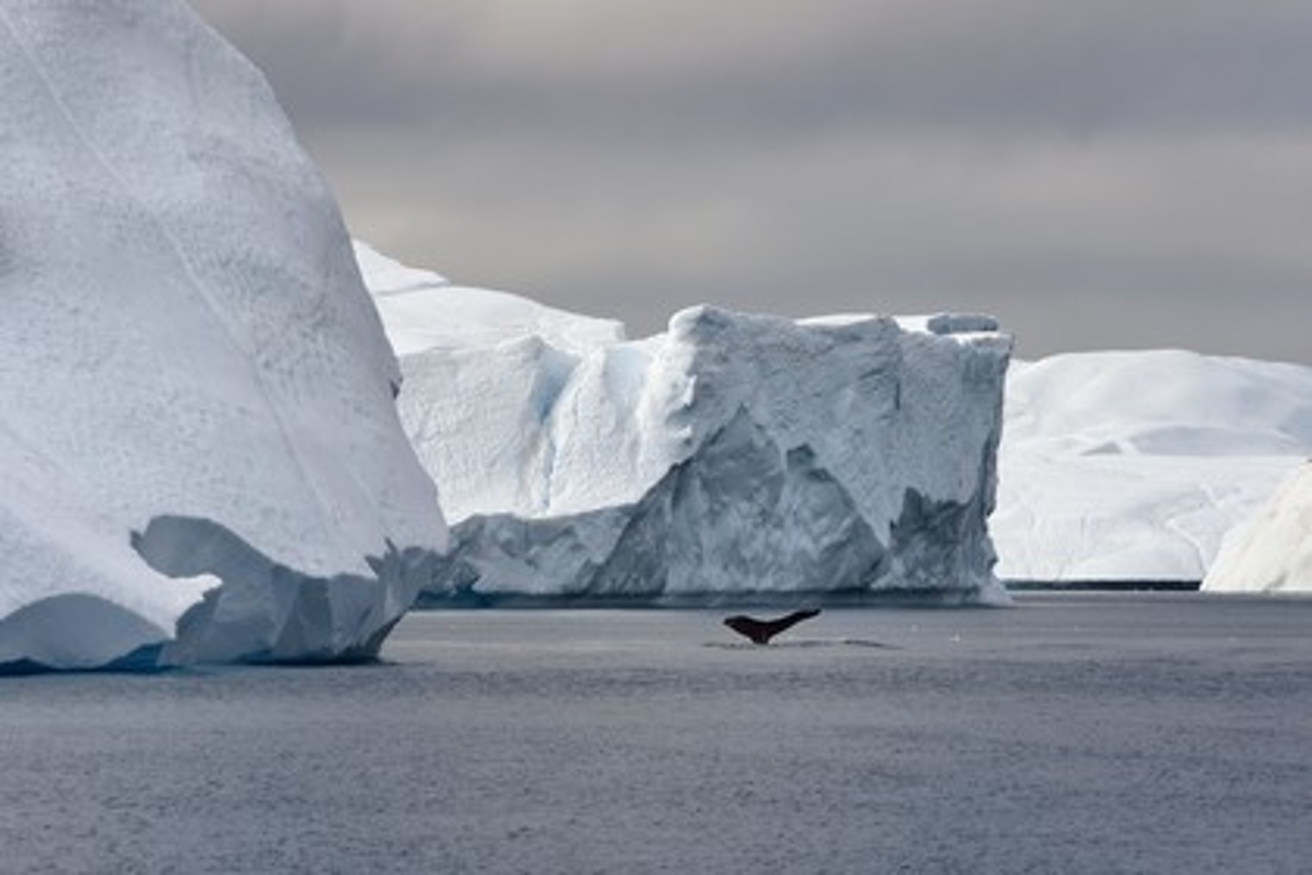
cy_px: 438
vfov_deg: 4.9
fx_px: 10204
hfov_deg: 7.4
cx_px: 656
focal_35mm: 280
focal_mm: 280
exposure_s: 1/1000
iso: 500
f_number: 9
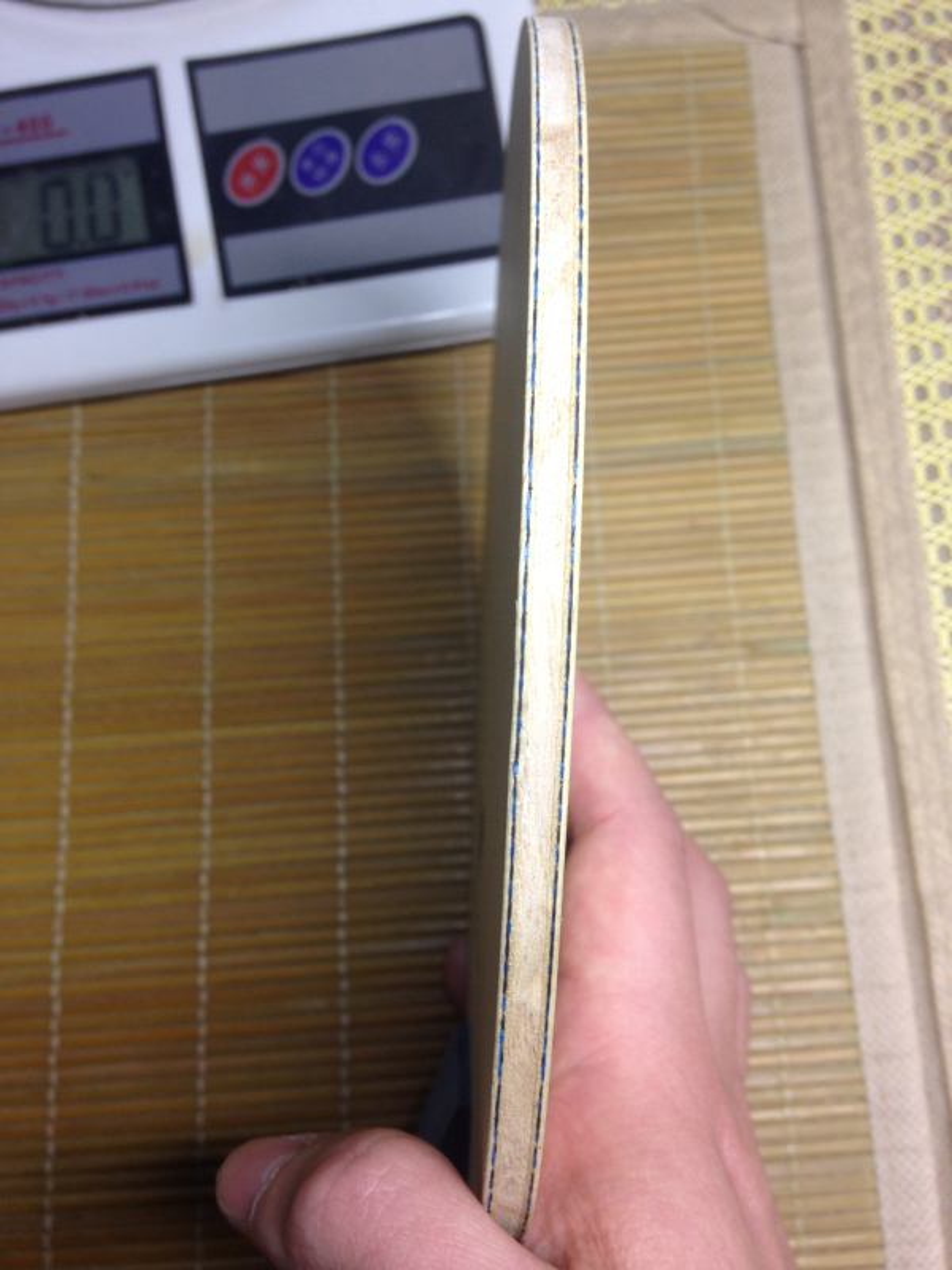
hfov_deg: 42.9
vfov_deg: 55.4
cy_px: 635
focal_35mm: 33
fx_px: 1210
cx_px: 476
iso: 50
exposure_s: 1/24
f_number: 2.4
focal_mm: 4.12
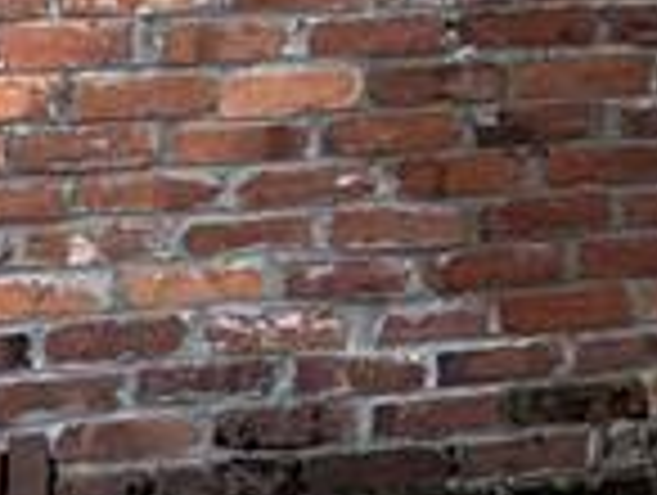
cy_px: -657
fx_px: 1863
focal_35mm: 98
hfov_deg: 17.0
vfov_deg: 12.3
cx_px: 1125
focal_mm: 2.22
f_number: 2.2
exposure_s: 1/99
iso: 50
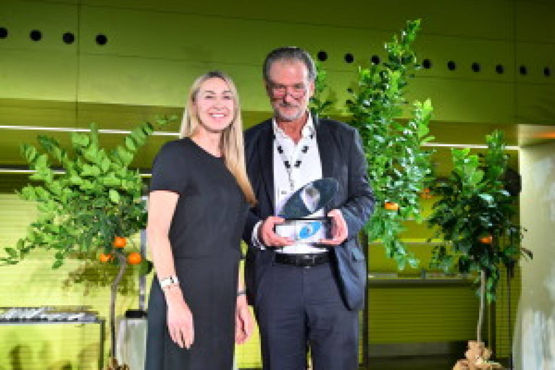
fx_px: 709
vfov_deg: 29.2
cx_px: 278
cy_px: 185
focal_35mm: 46
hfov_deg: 42.7
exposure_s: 1/100
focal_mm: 46
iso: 1000
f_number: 5.6
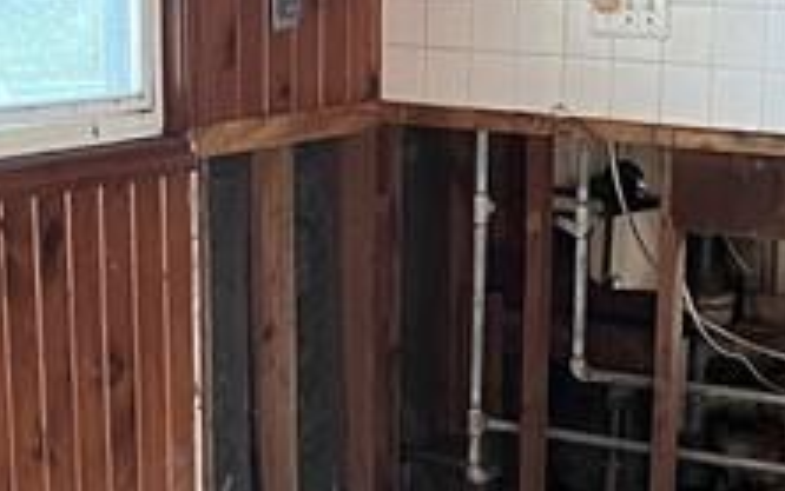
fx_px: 2718
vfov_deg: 9.9
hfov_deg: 16.3
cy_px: 805
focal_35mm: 127
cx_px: 191
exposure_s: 1/60
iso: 250
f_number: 1.6
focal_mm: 5.1
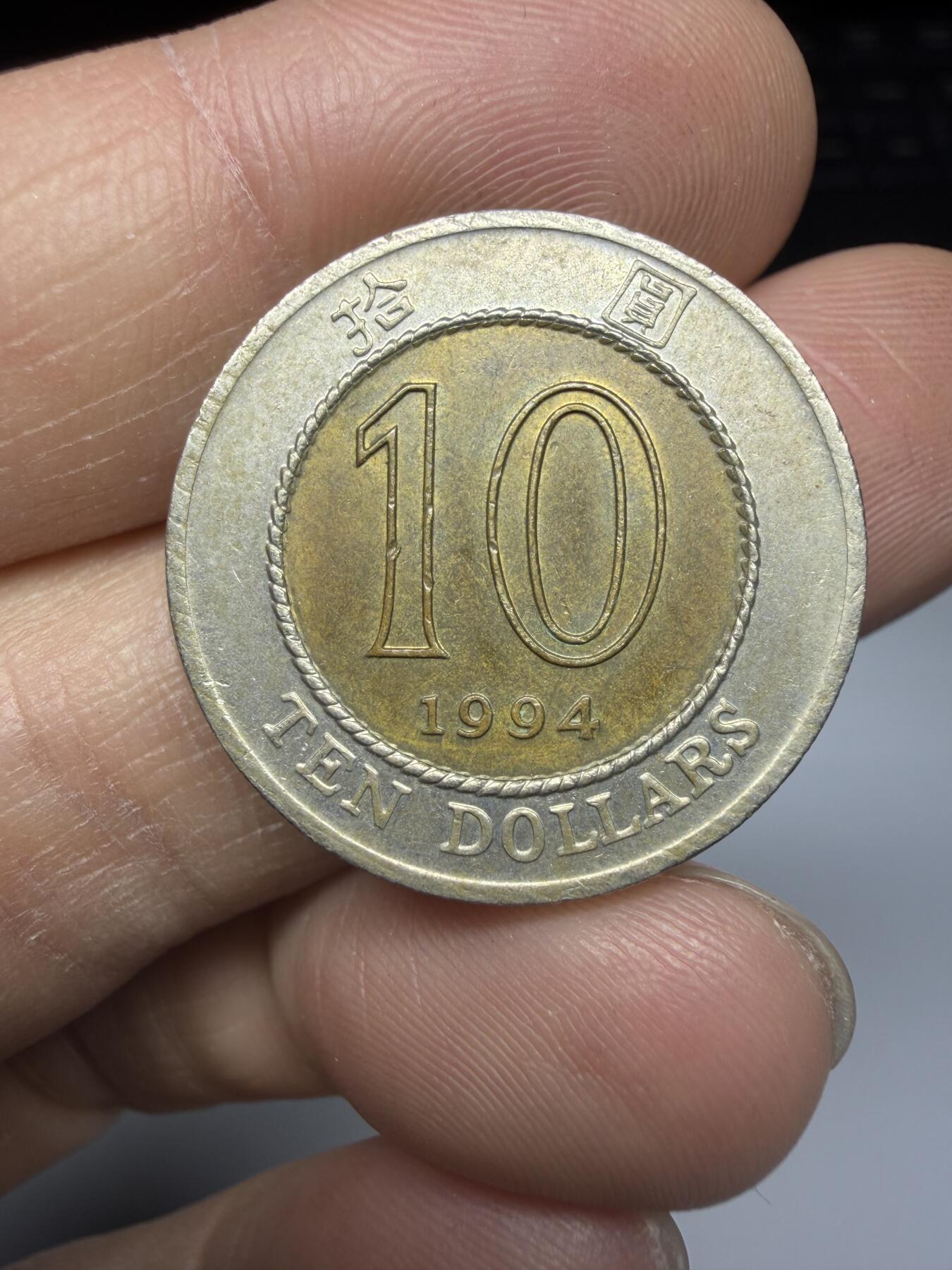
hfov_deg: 53.1
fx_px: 953
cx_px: 476
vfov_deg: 67.3
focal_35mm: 26
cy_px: 635
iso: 40
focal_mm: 2.22
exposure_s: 1/121
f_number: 2.2
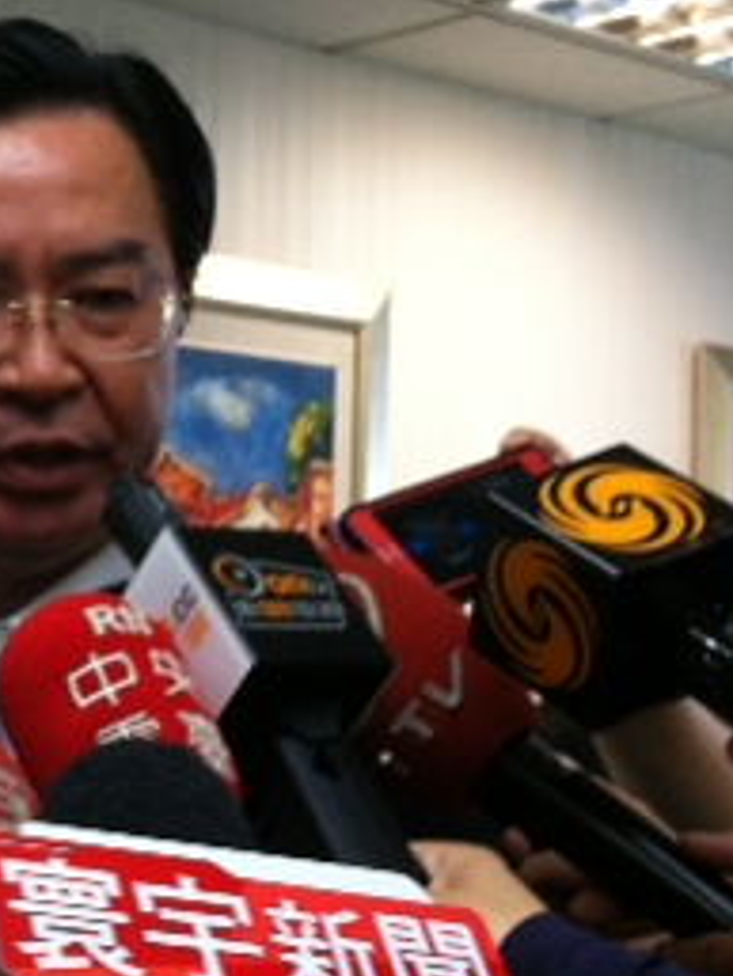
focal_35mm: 87
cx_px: -144
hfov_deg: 16.3
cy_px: 630
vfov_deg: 22.4
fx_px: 2454
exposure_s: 1/30
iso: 80
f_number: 2.8
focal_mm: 3.85
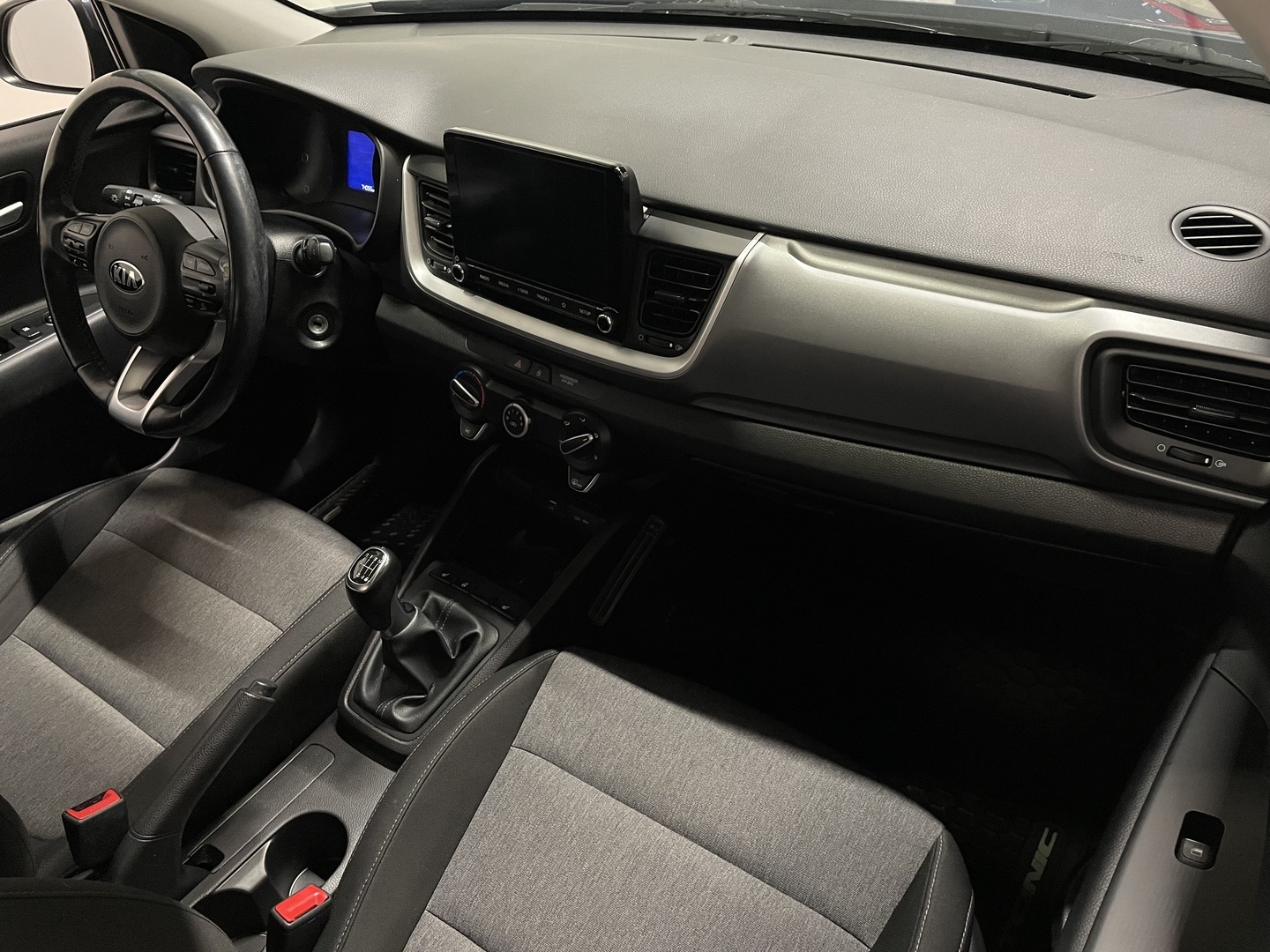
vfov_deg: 53.1
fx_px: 954
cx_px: 635
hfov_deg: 67.3
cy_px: 476
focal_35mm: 26
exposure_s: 1/50
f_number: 1.6
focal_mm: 4.2
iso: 250
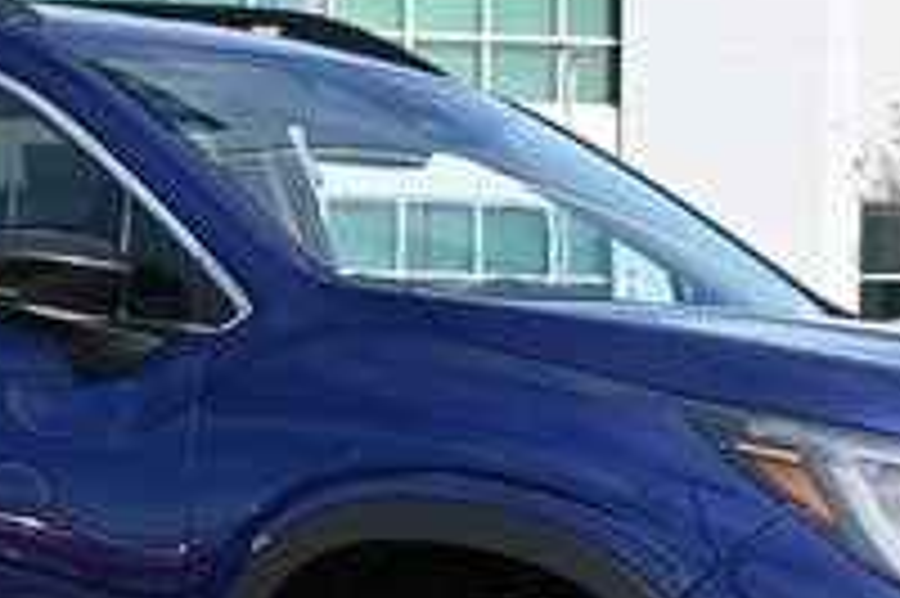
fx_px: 4321
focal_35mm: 173
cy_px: 312
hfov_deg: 11.9
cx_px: 216
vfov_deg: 7.9
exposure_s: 1/250
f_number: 6.3
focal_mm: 36
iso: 100
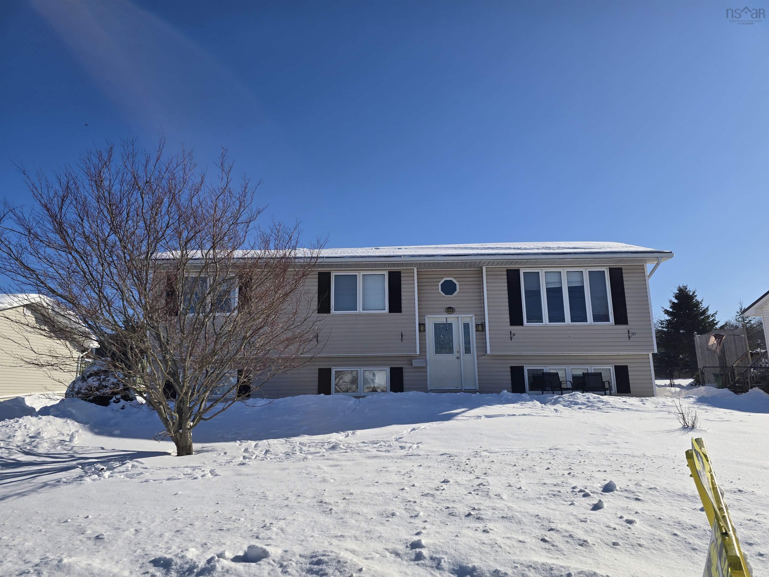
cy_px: 288
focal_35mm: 23
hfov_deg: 73.9
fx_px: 511
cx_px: 384
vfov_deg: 58.9
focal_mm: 6.3
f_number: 1.7
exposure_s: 1/1663
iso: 12
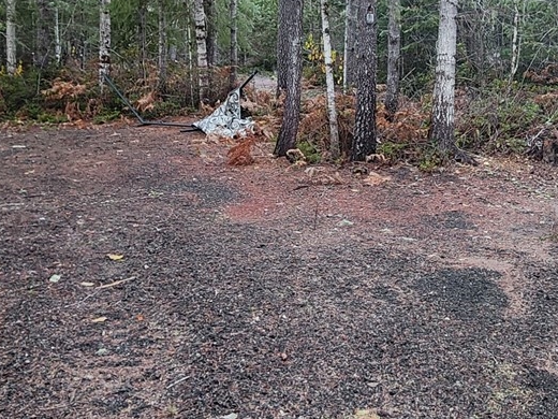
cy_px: 86
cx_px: 317
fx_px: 645
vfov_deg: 34.9
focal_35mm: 40
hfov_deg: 46.7
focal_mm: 2.2
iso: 200
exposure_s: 1/60
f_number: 2.2
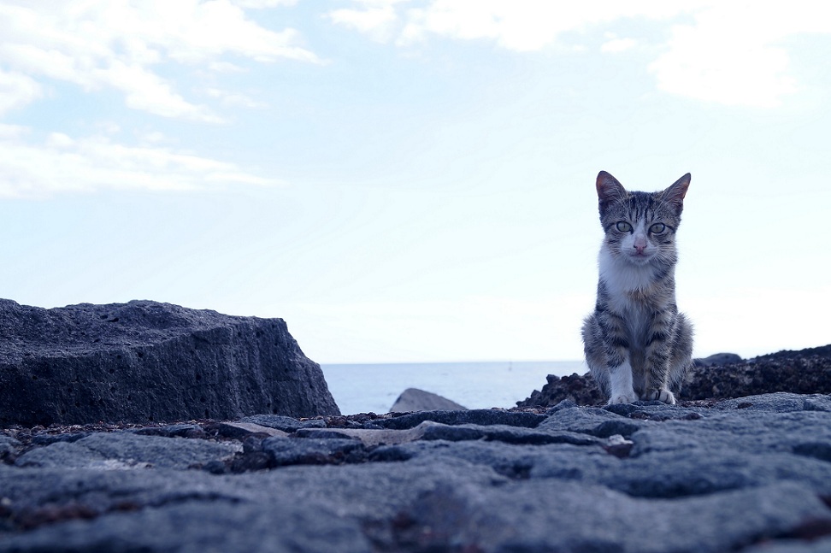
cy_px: 276
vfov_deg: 26.0
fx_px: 1200
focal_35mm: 52
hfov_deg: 38.2
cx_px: 416
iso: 100
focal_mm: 35
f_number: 9
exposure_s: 1/125
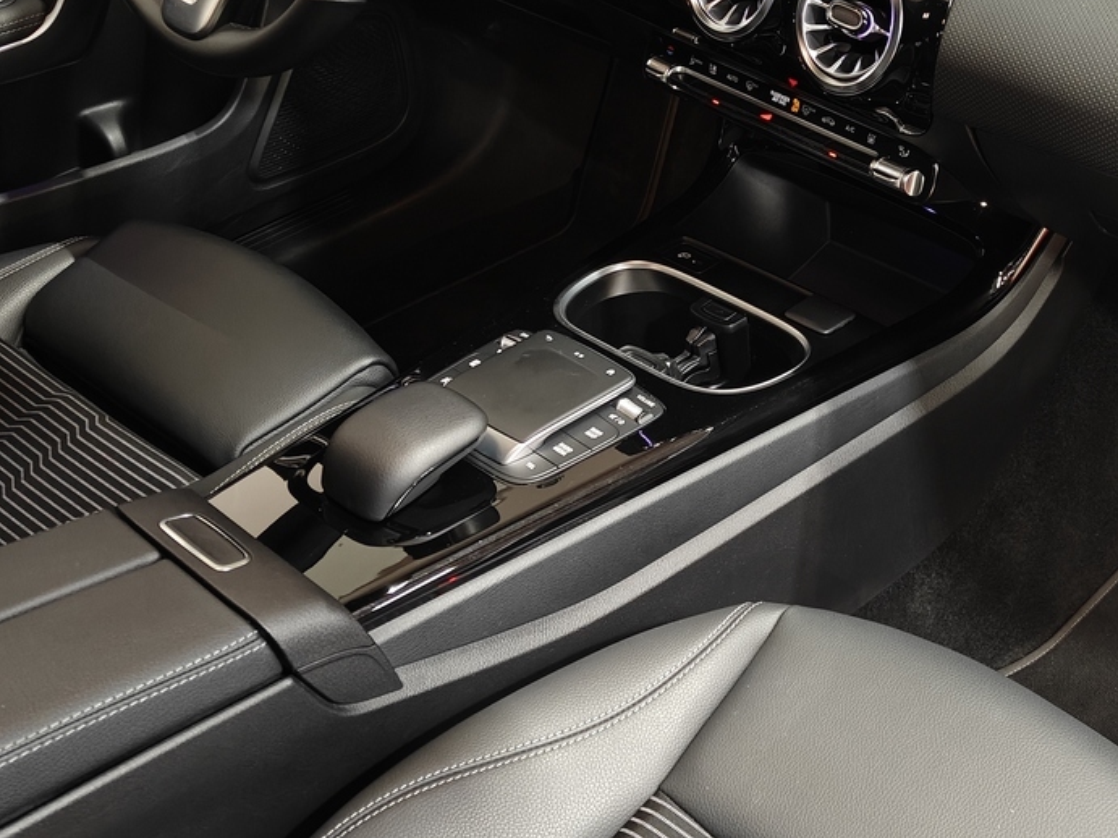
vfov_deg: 29.0
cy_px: 319
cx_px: 867
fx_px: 1615
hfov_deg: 37.1
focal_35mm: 50
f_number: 1.8
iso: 1000
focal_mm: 5.59
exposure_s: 1/33
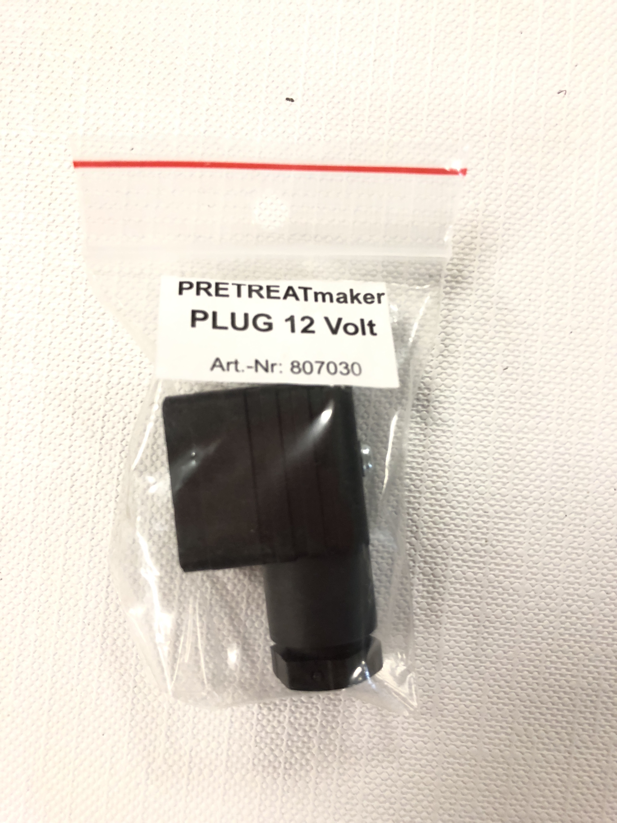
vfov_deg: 63.4
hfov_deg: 49.7
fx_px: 665
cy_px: 412
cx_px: 308
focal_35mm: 28
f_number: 1.8
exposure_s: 1/17
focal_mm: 4
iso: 100
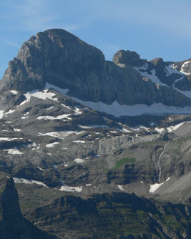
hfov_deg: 10.0
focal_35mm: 154
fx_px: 1089
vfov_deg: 12.5
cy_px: 120
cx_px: 121
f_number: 8
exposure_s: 1/400
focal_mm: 19.5
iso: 100
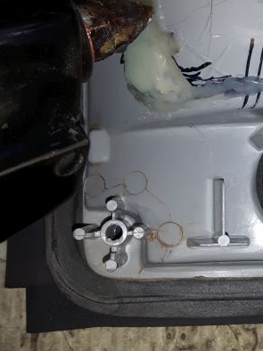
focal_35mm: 63
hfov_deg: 22.5
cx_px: 255
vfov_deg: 30.4
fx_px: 639
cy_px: 103
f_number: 1.9
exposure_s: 1/142
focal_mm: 3.7
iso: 40
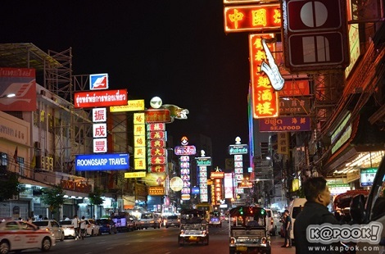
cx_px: 192
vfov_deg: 21.4
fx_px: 672
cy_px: 127
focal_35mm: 63
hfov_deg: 32.0
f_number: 4.8
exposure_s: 1/15
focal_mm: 42
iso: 640
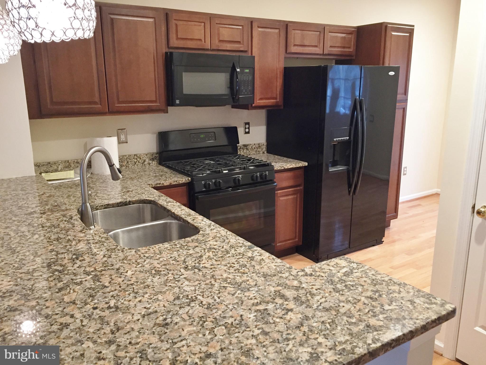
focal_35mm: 29
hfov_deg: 61.7
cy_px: 182
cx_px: 243
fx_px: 407
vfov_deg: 48.2
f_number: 2.2
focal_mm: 4.15
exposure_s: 1/30
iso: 125
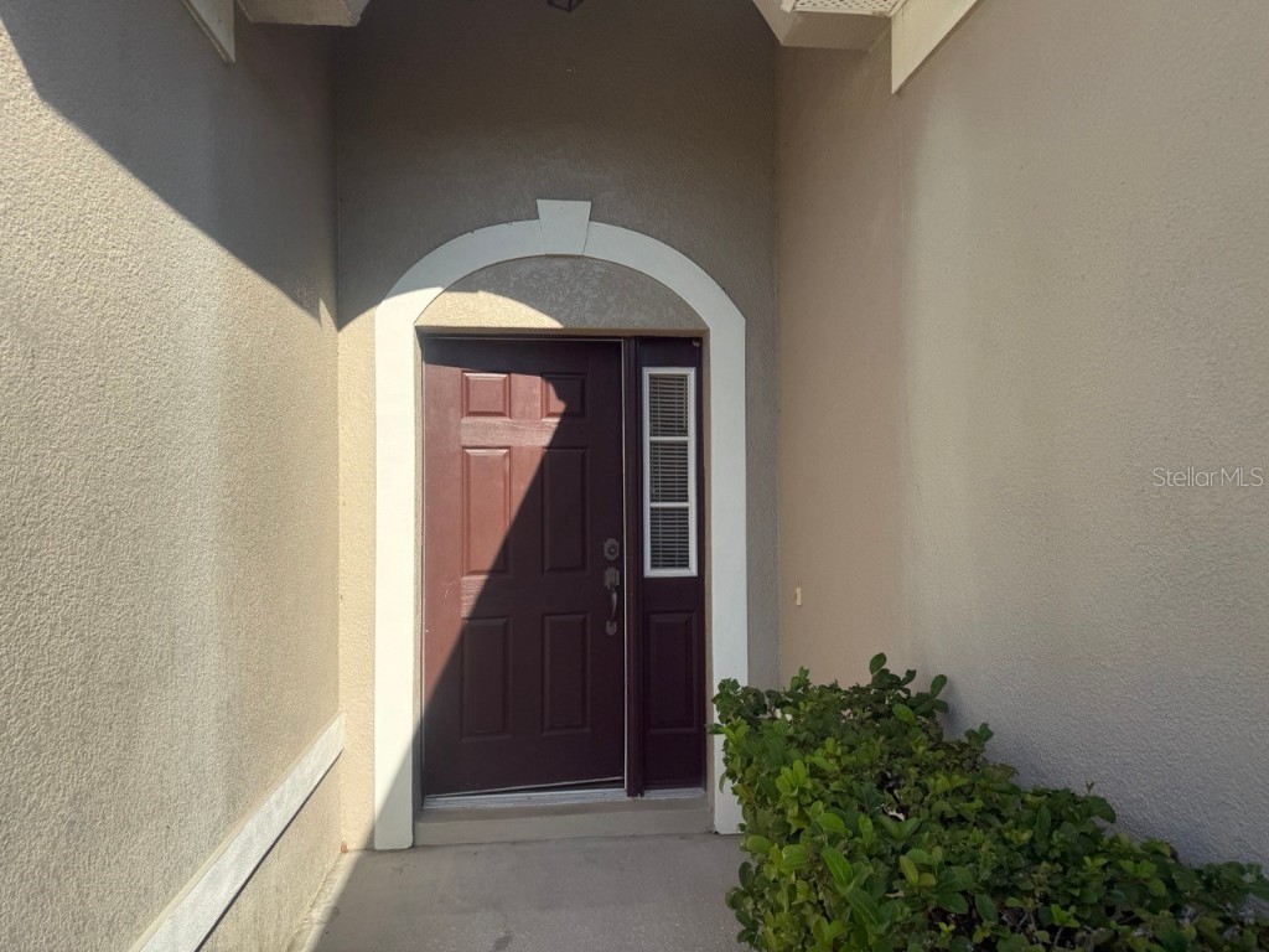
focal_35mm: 24
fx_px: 880
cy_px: 476
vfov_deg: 56.8
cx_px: 634
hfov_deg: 71.6
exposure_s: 1/3759
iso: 80
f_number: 1.78
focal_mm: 6.76
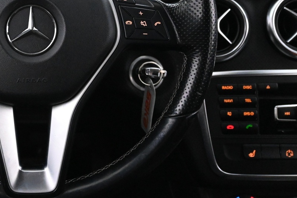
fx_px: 536
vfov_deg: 20.6
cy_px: 31
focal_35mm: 65
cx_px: 26
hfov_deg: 29.6
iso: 6400
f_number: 4
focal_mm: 21
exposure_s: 1/30
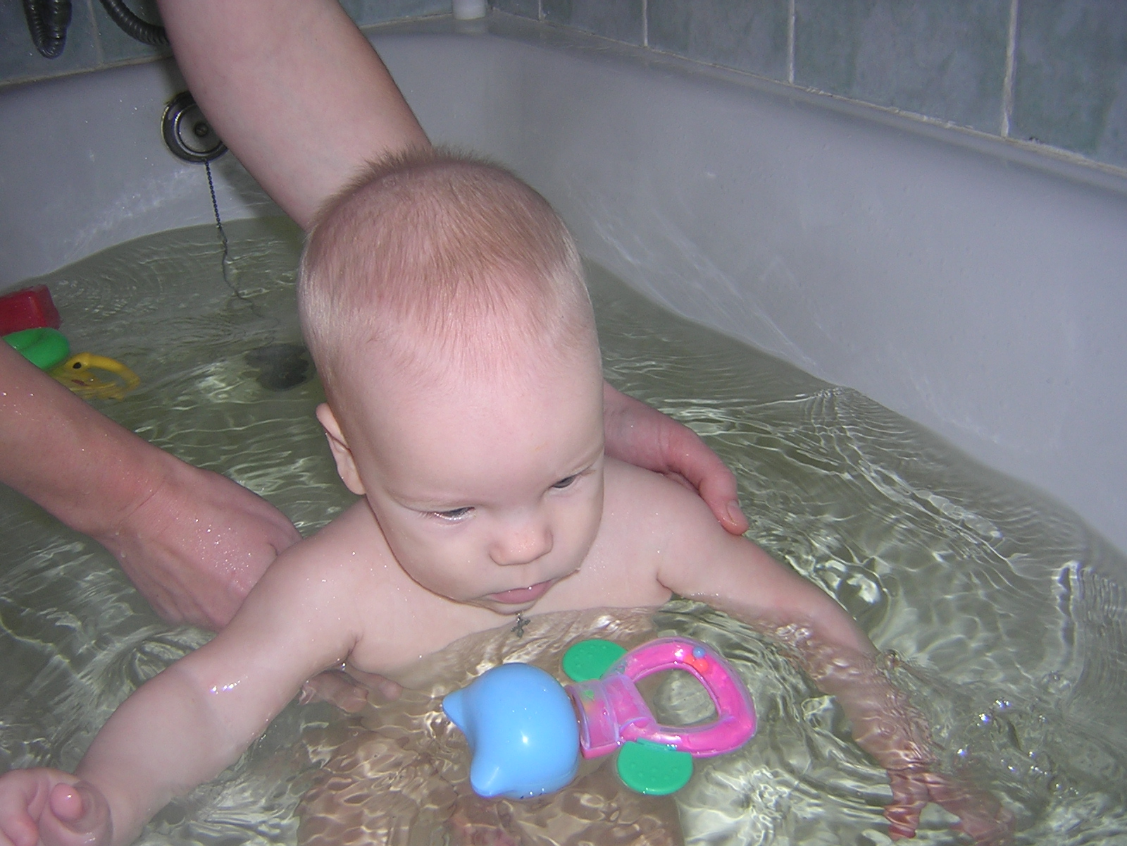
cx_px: 564
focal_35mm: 36
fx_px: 1172
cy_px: 423
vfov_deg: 39.7
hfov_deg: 51.4
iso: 100
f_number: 2.6
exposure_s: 1/60.1
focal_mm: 4.7
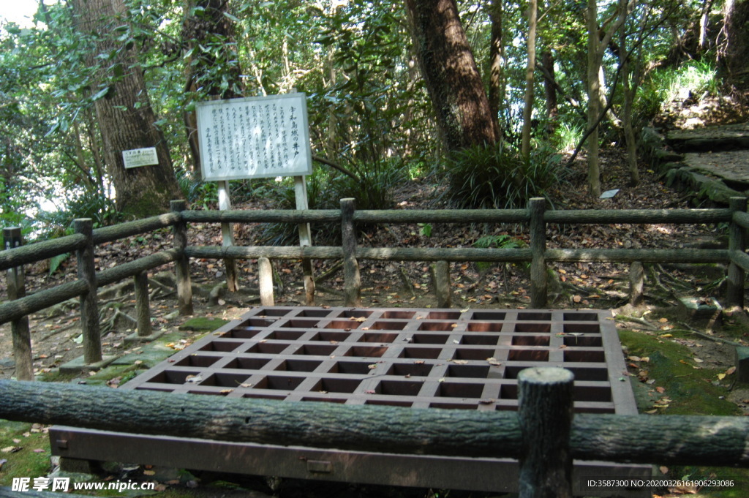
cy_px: 249
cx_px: 374
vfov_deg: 36.8
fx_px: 748
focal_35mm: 36
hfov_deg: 53.2
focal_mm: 24
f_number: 3.5
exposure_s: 1/15
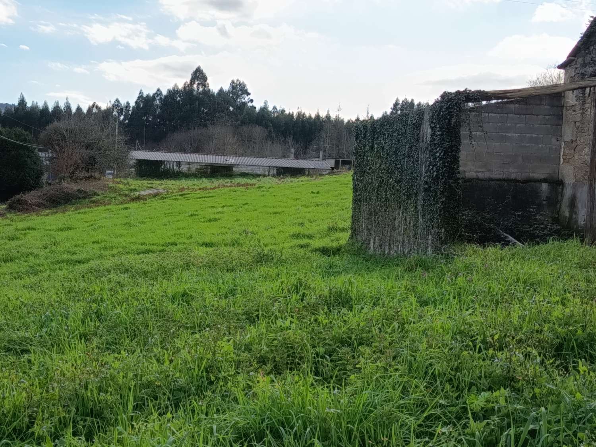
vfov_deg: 31.5
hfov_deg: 41.2
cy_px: 224
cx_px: 298
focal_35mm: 46
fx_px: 792
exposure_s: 1/422
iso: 50
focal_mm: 5.24
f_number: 1.7
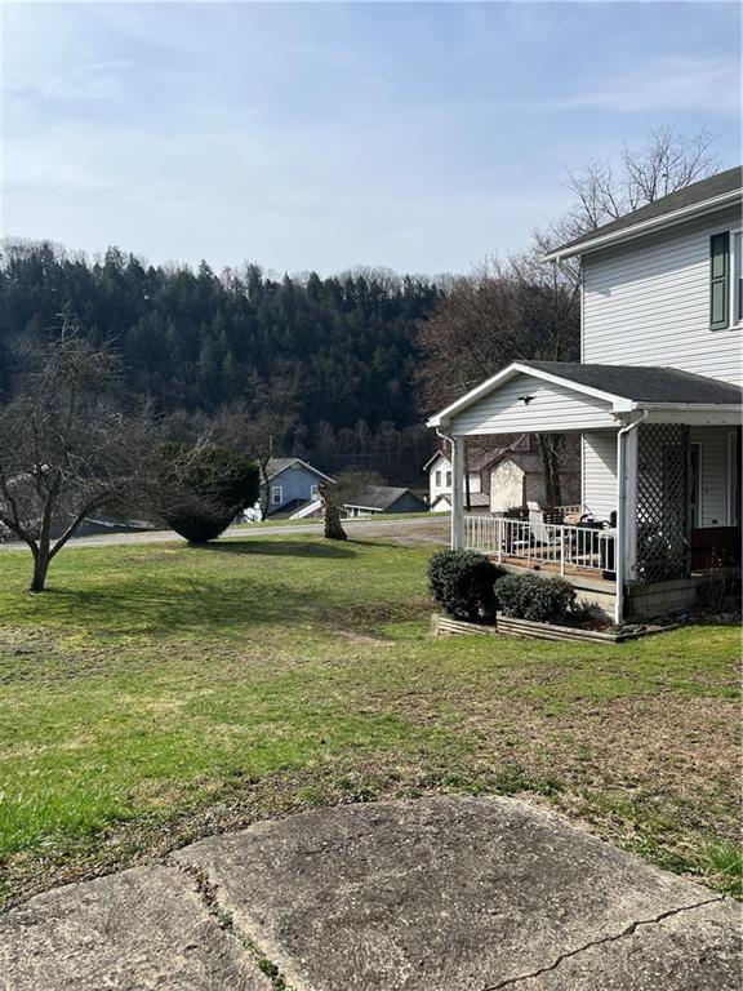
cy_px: 496
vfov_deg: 67.3
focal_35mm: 26
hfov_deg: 53.1
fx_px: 744
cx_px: 372
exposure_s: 1/3521
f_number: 1.6
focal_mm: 5.1
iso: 50
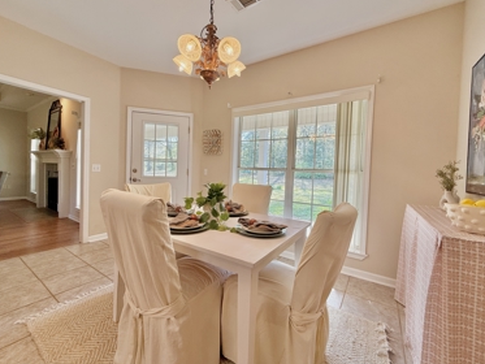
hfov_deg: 98.2
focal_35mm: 15
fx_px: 210
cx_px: 243
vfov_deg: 81.7
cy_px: 176
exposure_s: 1/120
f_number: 2.2
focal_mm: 2.22
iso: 100
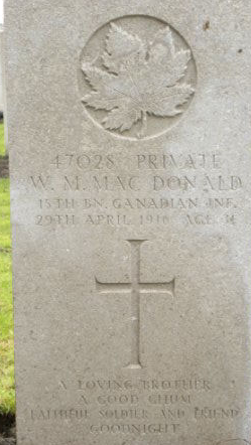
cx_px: 123
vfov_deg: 32.8
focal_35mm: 64
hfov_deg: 18.8
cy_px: 224
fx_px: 756
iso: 116
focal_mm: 10.3
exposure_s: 1/68.3
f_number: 3.5
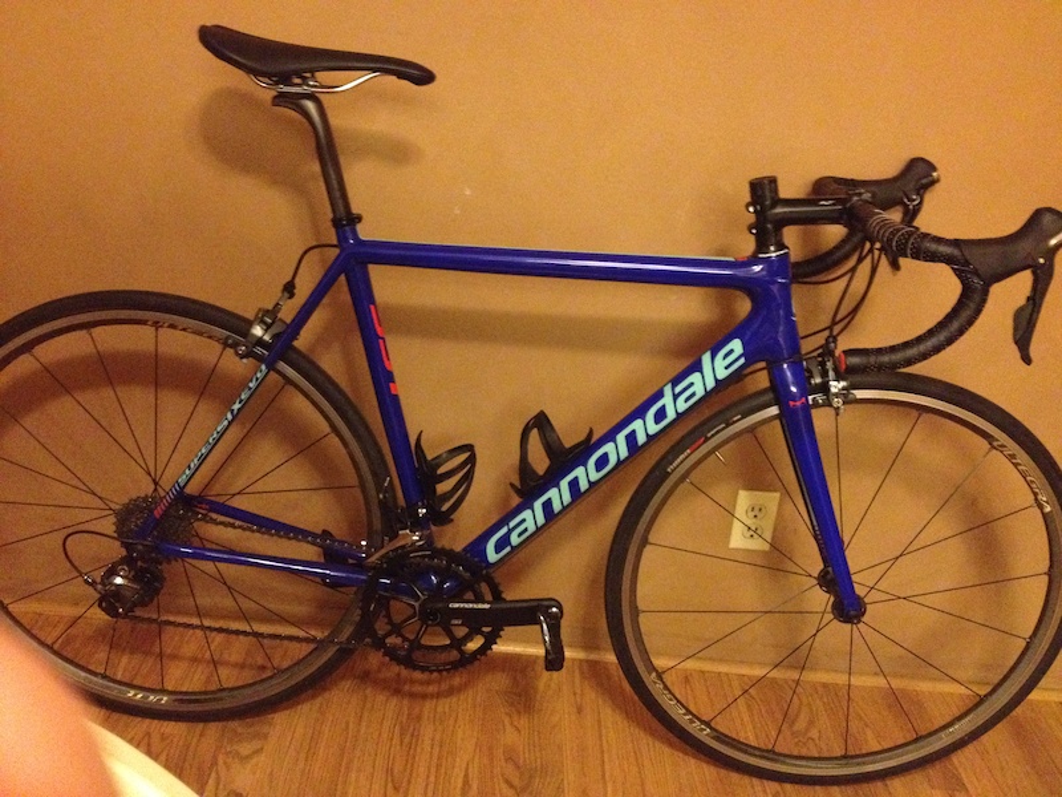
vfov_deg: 40.7
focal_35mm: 35
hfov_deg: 52.6
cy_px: 398
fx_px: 1074
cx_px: 531
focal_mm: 4.28
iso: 800
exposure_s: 1/15
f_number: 2.4
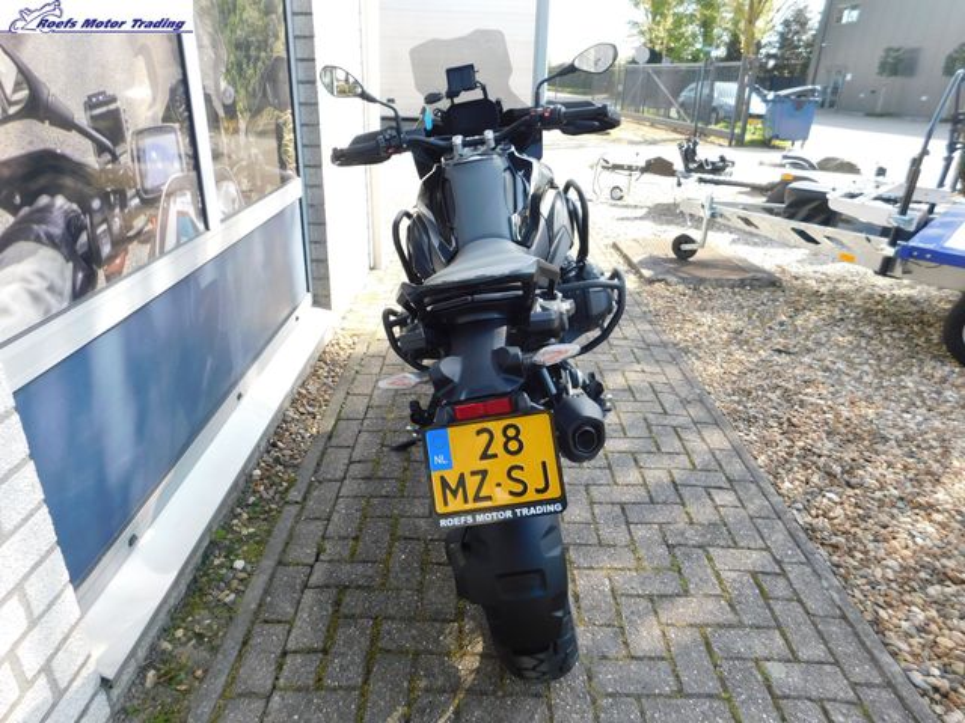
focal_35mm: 23
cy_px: 362
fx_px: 641
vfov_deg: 58.9
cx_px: 482
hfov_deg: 73.9
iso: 125
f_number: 3
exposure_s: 1/250
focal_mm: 4
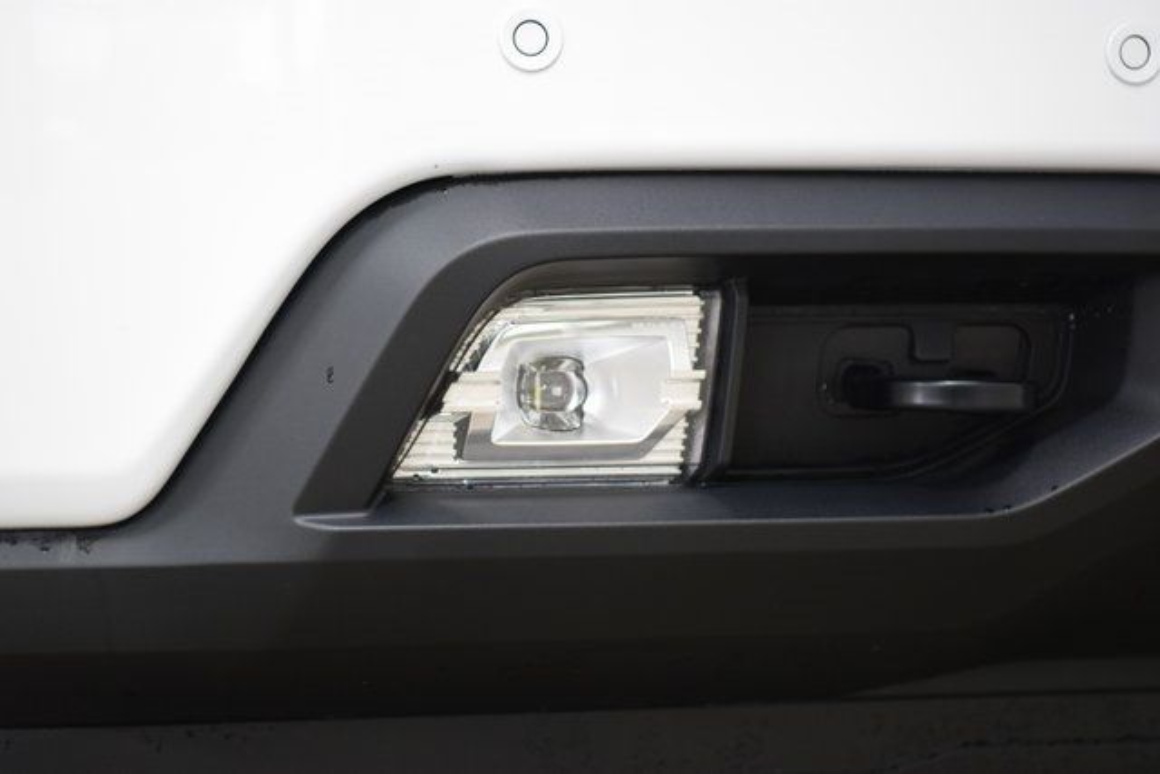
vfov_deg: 13.0
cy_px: 387
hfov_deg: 19.5
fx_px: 3384
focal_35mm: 105
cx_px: 580
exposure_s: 1/100
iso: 1600
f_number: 2.8
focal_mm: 70
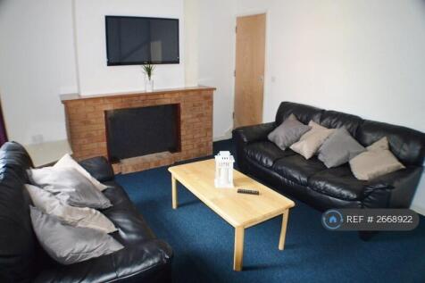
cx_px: 212
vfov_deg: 41.7
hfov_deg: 59.5
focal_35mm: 32
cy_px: 142
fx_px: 372
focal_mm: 21
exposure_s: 1/60
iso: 560
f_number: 3.8
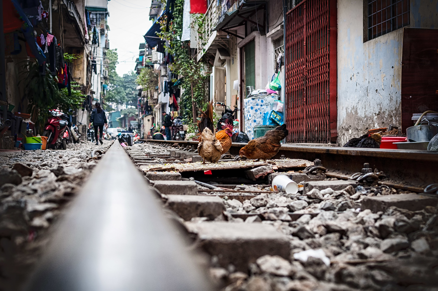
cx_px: 219
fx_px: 638
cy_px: 146
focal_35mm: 52
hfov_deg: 37.9
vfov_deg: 25.7
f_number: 4
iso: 250
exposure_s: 1/30
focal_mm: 35
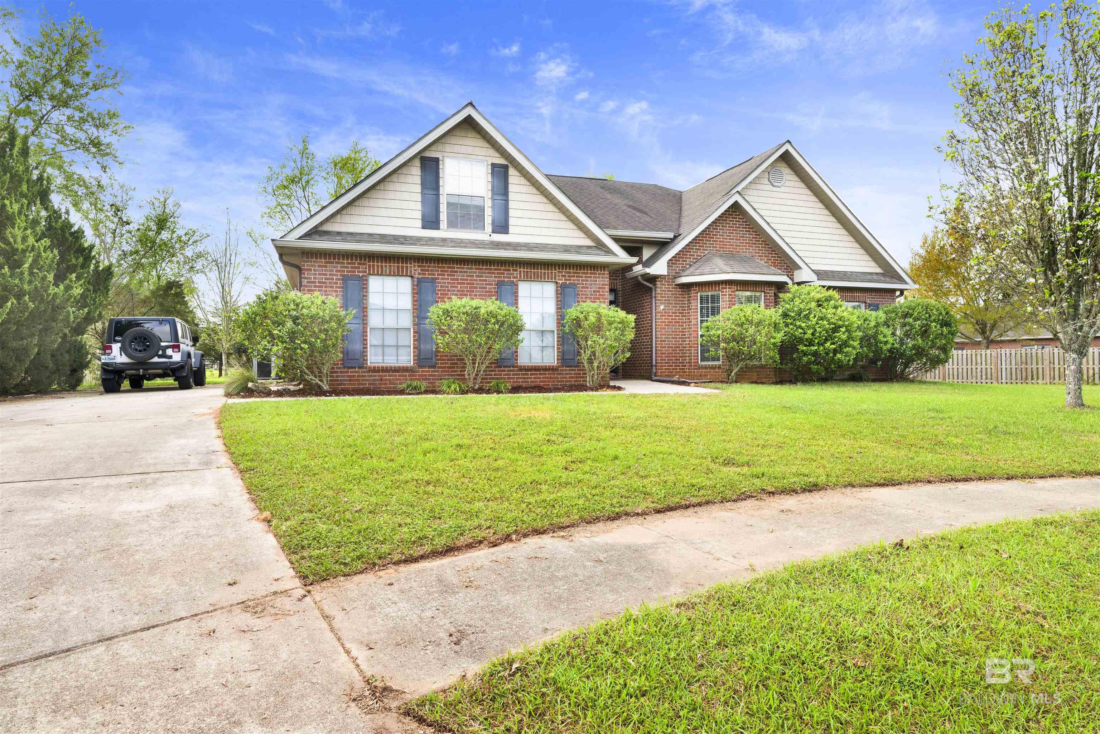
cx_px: 550
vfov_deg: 59.5
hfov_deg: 81.2
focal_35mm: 21
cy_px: 367
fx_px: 642
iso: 400
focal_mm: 21
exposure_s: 1/125
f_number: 11
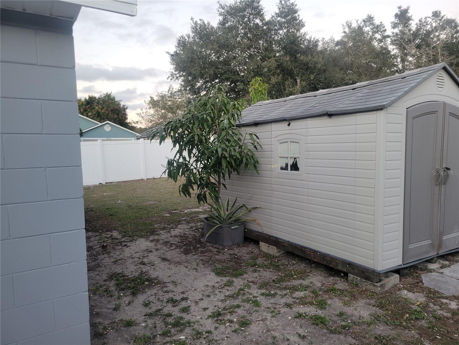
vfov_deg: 53.1
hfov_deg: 67.3
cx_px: 230
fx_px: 345
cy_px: 172
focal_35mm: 26
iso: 160
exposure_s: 1/120
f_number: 1.8
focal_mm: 5.4
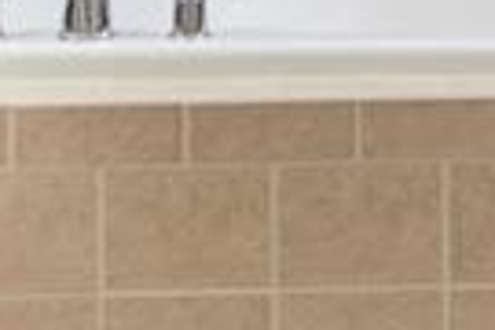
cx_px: 378
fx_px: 1664
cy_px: -412
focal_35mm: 121
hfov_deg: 16.8
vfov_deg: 10.1
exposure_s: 1.6
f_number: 11
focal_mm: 16
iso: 400
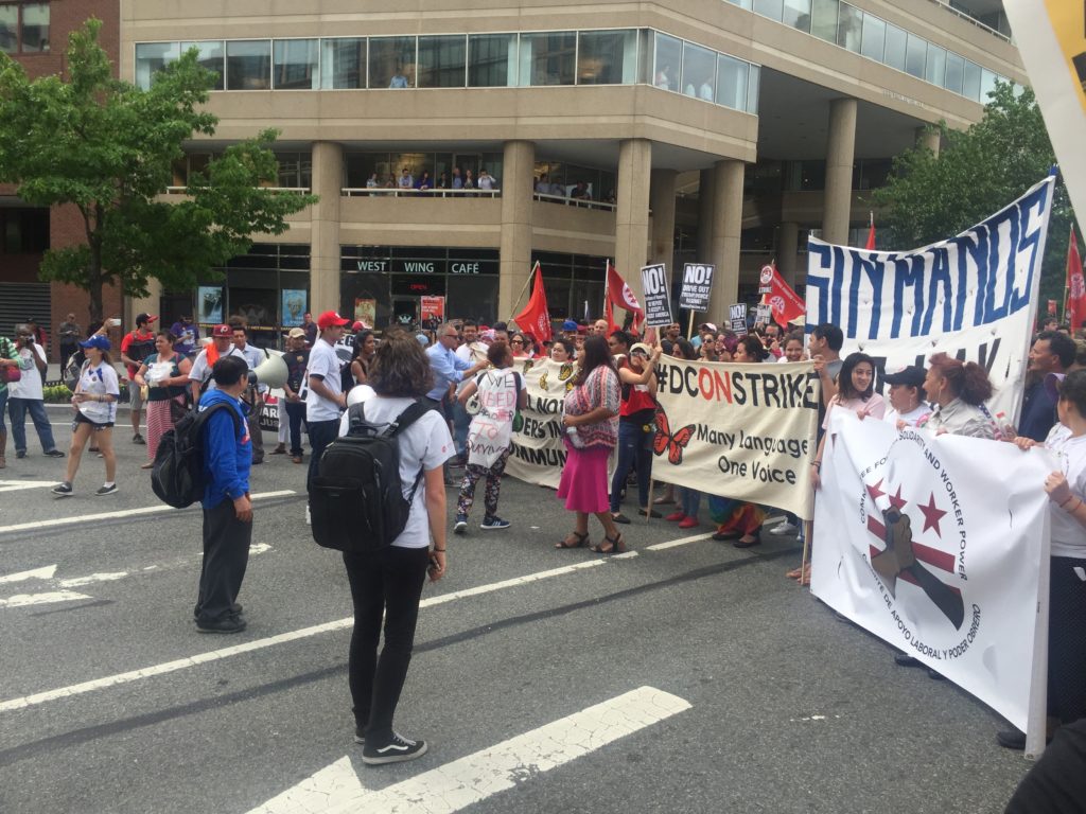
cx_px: 543
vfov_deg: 48.2
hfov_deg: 61.7
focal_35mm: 29
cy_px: 407
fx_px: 910
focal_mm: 4.15
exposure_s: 1/1199
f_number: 2.2
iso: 32
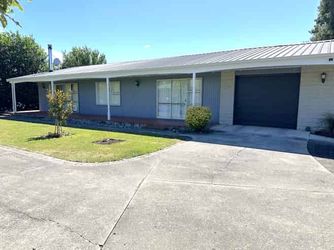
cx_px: 167
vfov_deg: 56.8
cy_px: 125
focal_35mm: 24
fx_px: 231
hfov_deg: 71.6
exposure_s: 1/4184
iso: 80
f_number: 1.78
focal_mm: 6.86
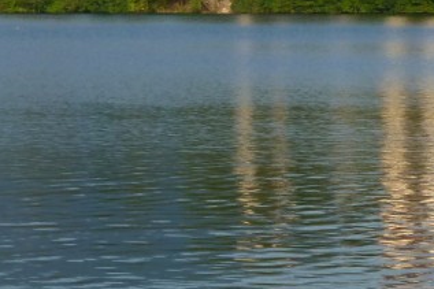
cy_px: -188
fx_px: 4169
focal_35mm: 346
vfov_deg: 3.9
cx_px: -55
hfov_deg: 5.9
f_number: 5.7
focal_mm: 18.3
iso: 100
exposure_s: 1/250
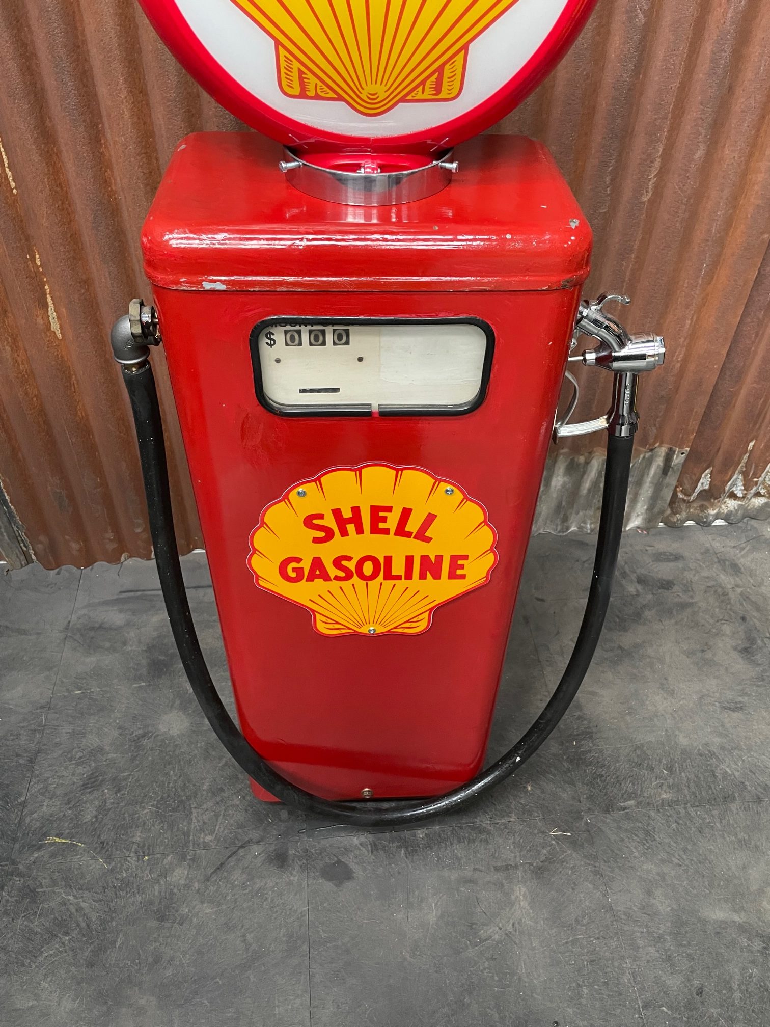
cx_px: 385
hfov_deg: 53.1
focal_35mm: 26
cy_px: 514
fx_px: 771
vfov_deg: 67.3
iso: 500
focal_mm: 4.2
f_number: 1.6
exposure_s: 1/60
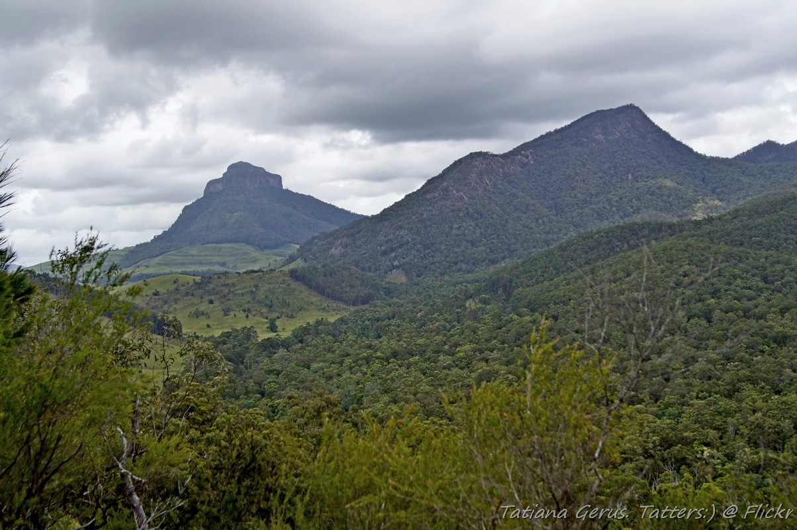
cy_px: 265
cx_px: 398
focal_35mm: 39
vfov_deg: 34.1
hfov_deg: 49.6
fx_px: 862
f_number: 6.3
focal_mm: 26
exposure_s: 1/320
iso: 100
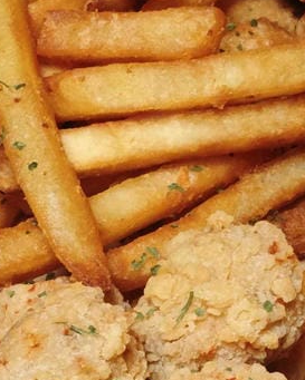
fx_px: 891
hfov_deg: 19.2
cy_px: 301
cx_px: 260
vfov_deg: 23.8
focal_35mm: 79
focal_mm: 2.03
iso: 160
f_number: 1.8
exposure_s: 1/60
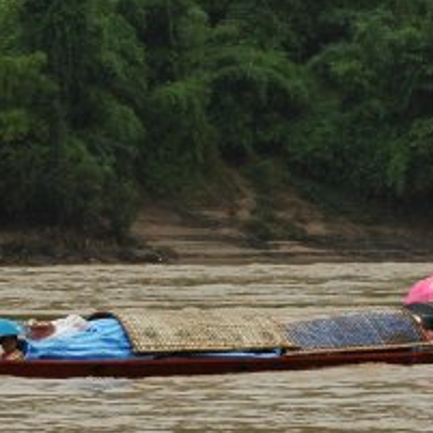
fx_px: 4514
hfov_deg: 5.5
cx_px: 187
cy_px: 373
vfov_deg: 5.5
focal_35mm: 319
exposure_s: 1/200
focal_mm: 70
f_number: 7.1
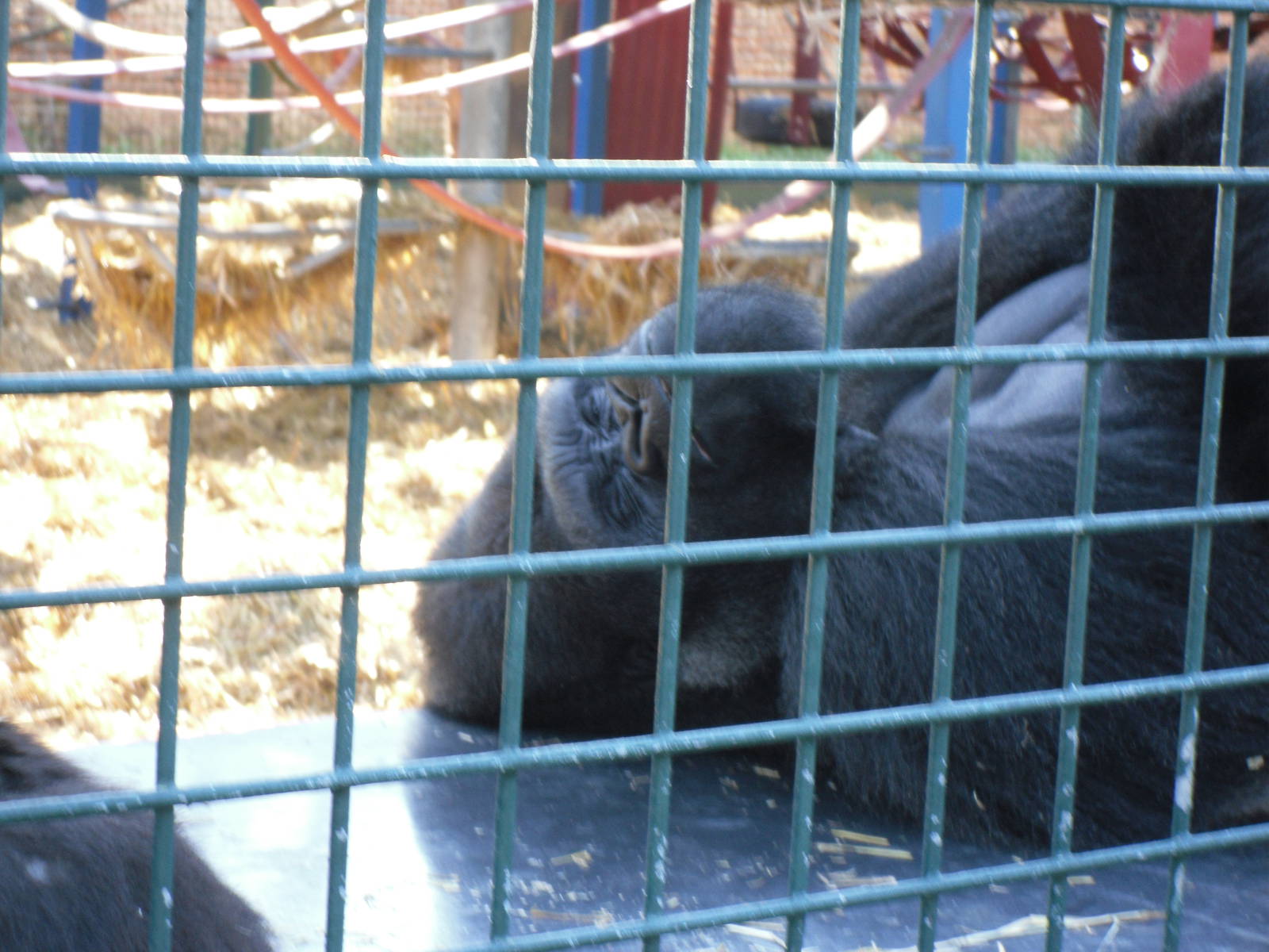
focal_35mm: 105
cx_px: 634
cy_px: 476
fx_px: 3849
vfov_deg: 14.1
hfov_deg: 18.7
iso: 200
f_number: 5.6
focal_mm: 18.9
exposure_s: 1/22
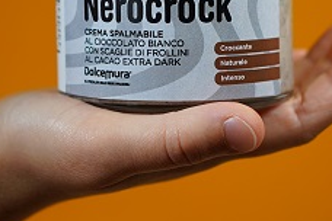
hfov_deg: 15.0
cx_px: 163
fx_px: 1263
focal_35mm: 137
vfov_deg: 10.0
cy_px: 19
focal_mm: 35
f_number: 2.2
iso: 200
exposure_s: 1/1000
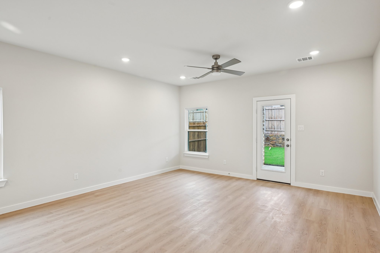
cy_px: 126
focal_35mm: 19
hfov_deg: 86.9
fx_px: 201
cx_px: 190
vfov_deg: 64.5
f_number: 8
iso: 400
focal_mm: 19
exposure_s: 1/20
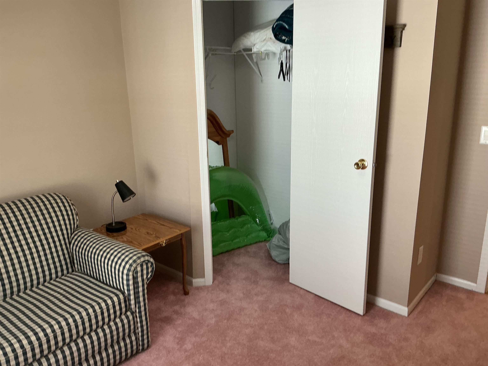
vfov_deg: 48.2
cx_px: 244
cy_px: 183
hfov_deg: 61.7
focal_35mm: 29
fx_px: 409
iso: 64
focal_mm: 3
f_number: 1.8
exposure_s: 1/60
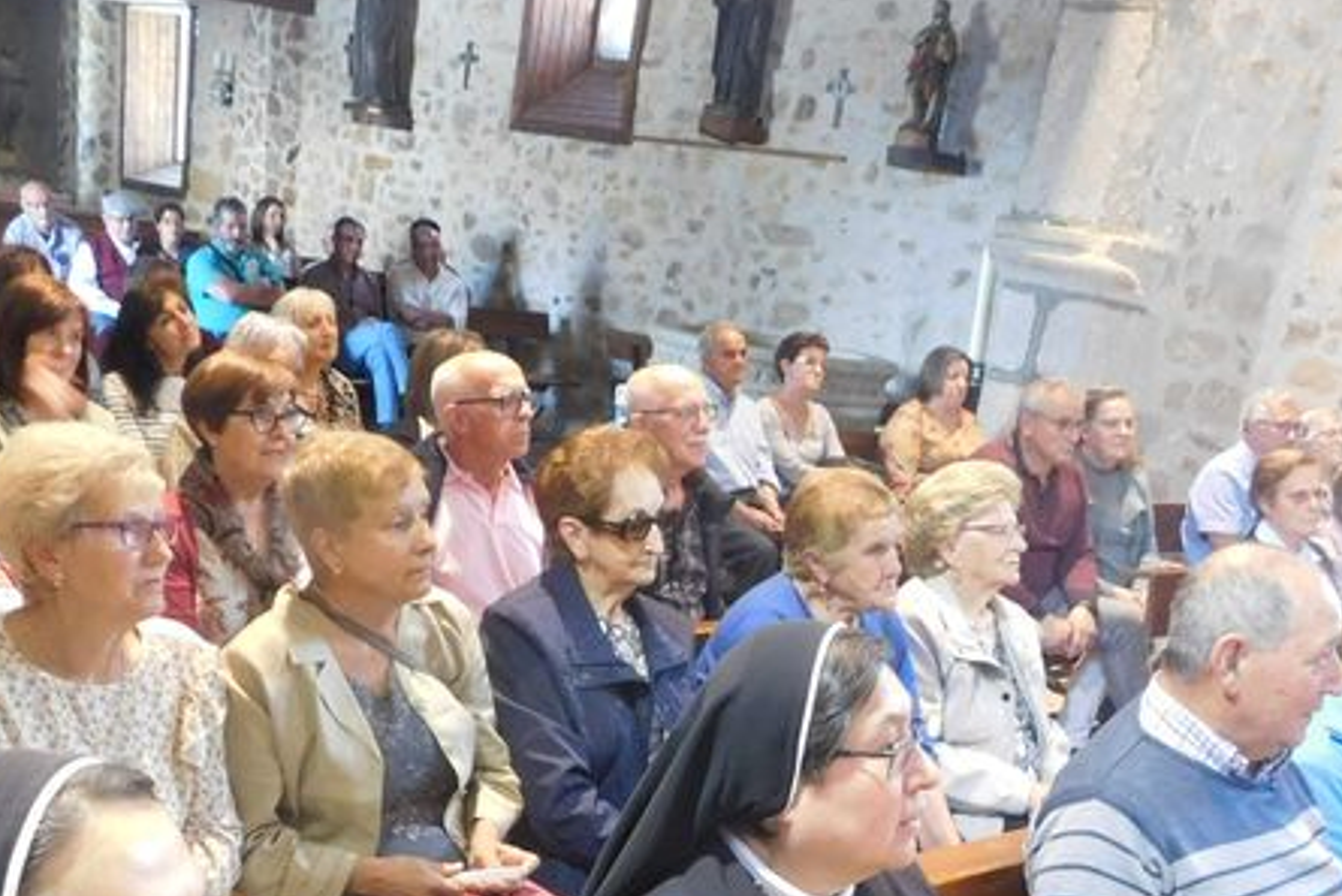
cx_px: 682
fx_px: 1603
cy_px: 830
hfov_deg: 45.4
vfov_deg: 29.7
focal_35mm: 43
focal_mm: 4
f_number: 3
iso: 400
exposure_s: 1/10
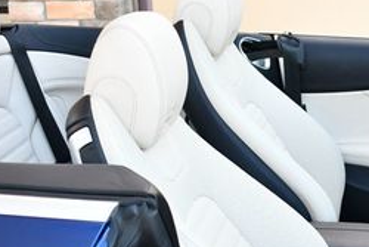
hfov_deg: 21.2
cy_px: 251
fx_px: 944
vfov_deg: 14.6
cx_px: 382
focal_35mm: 92
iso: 450
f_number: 3.5
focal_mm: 18
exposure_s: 1/250
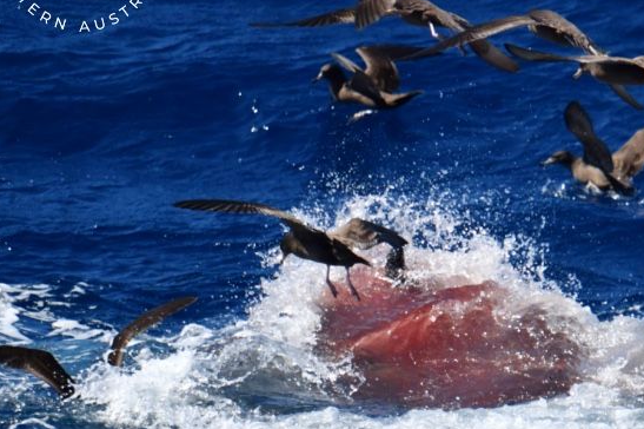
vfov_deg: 1.6
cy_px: 182
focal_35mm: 878
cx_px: 467
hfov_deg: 2.4
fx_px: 15696
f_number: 6.3
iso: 1250
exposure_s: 1/8000
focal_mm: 600
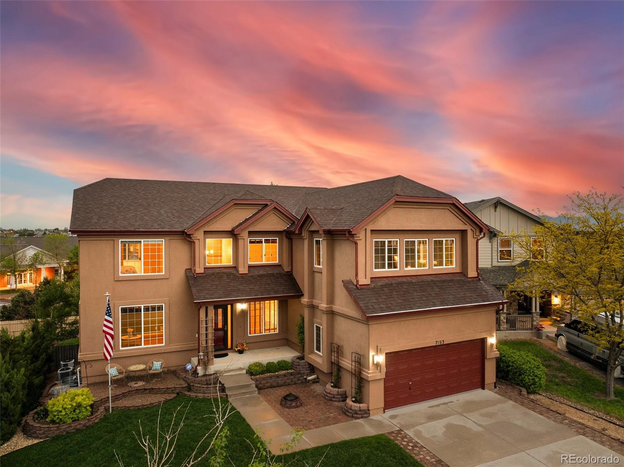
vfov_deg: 56.7
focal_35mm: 24
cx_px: 312
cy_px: 234
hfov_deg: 71.6
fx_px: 432
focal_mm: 12.29
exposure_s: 1/15
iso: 420
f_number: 2.8
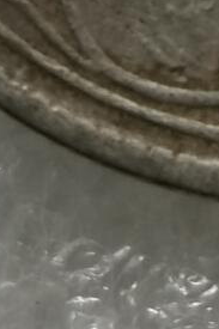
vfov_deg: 5.3
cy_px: -441
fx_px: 3481
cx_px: 375
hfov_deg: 3.6
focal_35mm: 381
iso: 50
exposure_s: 1/118
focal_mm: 5.56
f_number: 1.6
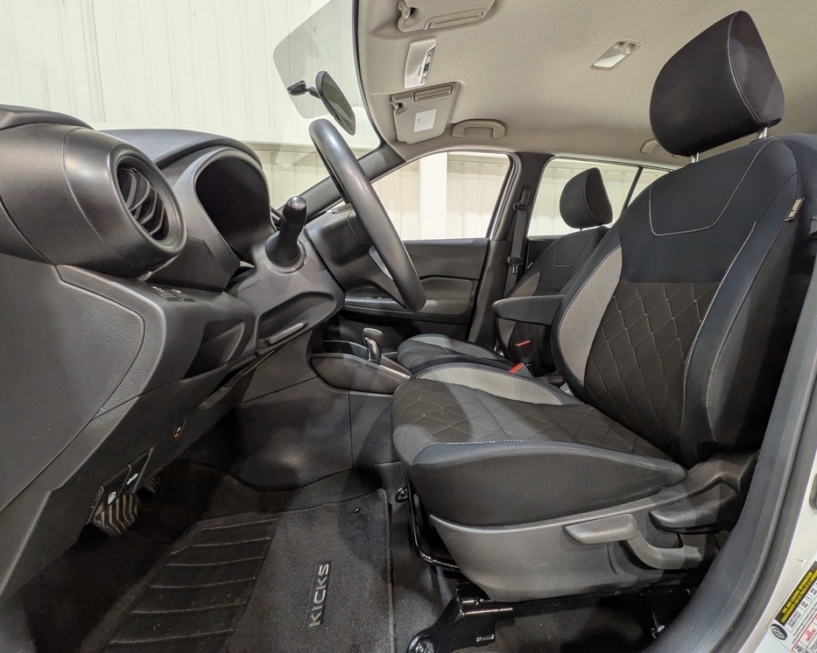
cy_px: 325
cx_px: 447
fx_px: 363
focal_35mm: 15
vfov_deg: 84.0
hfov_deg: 96.5
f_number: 2.2
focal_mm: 1.83
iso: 76
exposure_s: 1/33.3
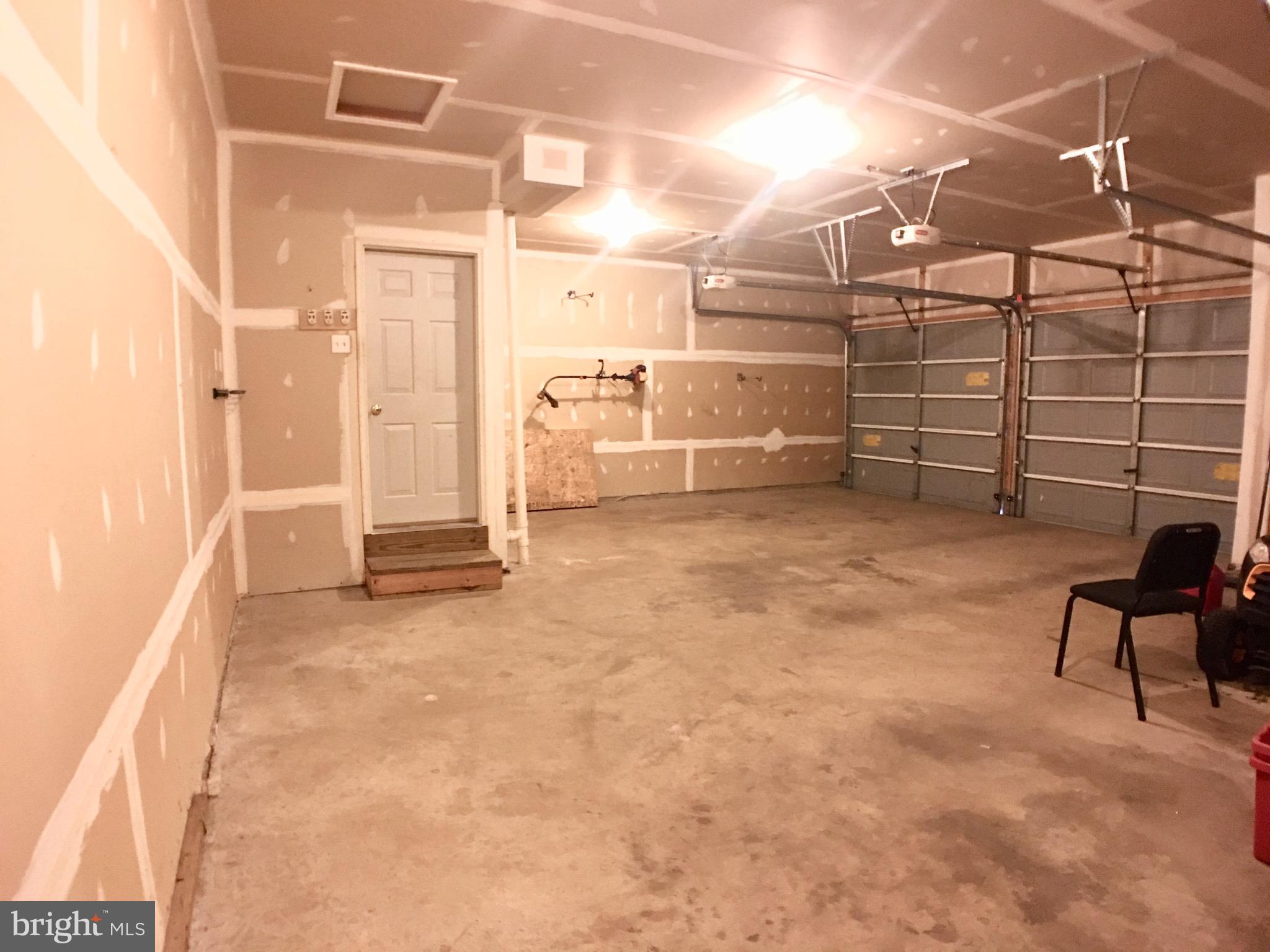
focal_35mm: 29
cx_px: 635
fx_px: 1064
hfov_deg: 61.7
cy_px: 476
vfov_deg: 48.2
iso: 80
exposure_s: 1/4
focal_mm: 4.15
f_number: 2.2
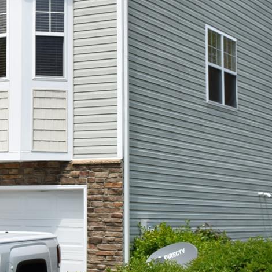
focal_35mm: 100
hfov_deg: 16.3
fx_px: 889
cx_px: -93
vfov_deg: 17.4
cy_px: 116
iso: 100
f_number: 9
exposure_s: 1/320
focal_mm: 18
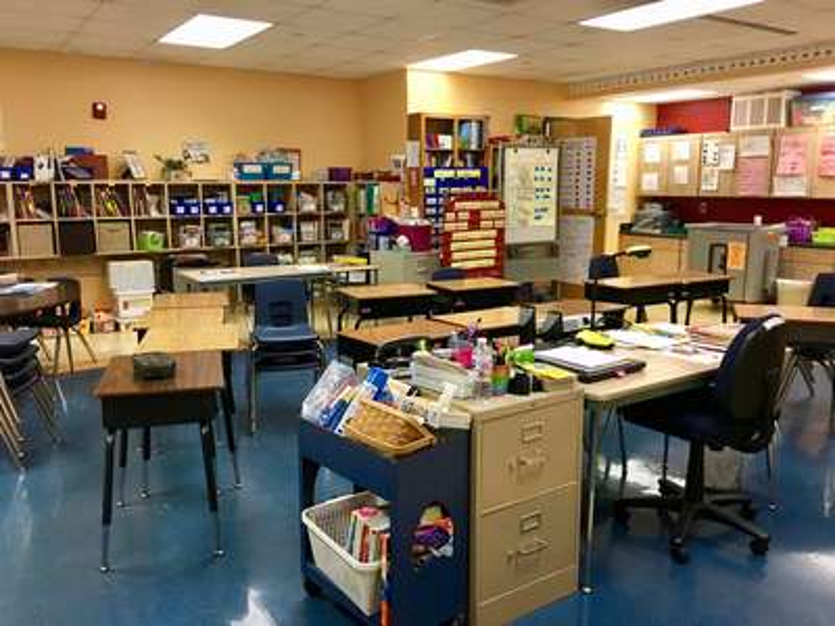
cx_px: 418
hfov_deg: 61.7
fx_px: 700
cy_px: 313
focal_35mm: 29
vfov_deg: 48.2
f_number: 2.2
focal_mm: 4.15
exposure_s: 1/15
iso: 64
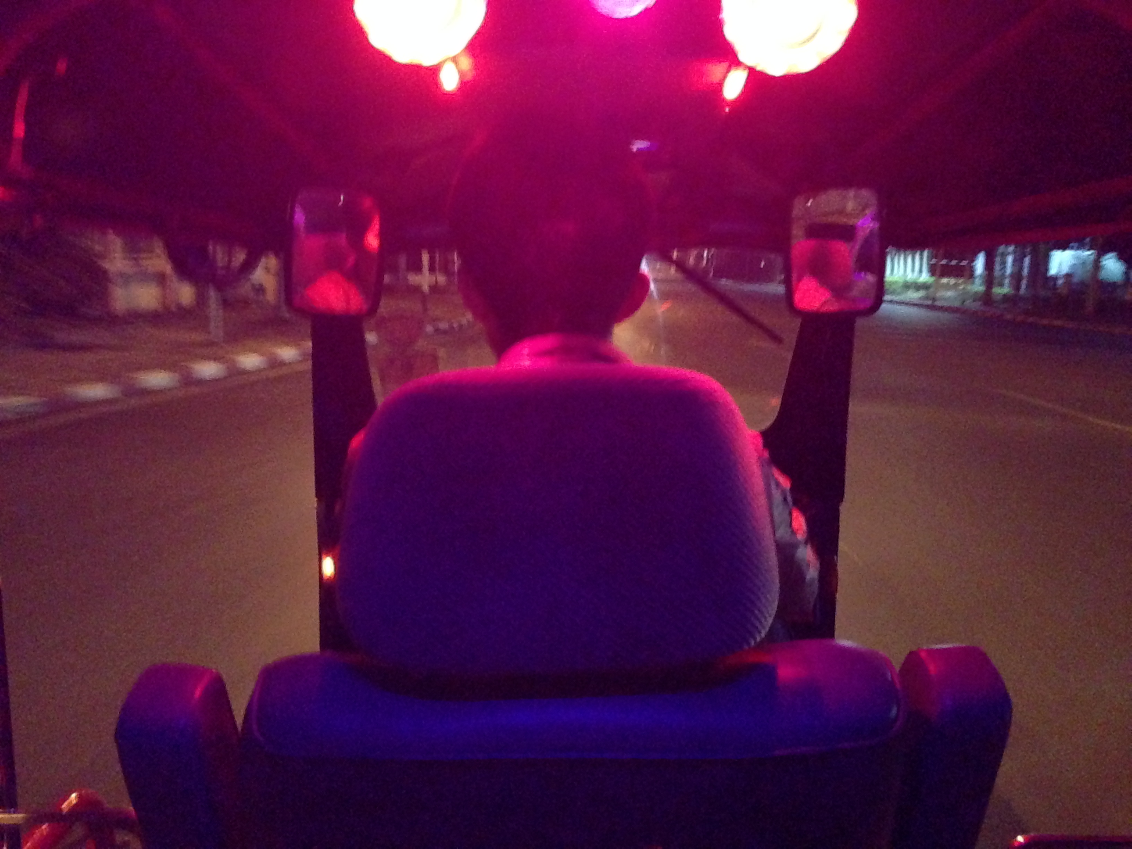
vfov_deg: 22.3
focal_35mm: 66
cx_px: 566
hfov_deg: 29.4
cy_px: 424
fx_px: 2158
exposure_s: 1/17
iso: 1600
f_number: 2.4
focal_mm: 4.12
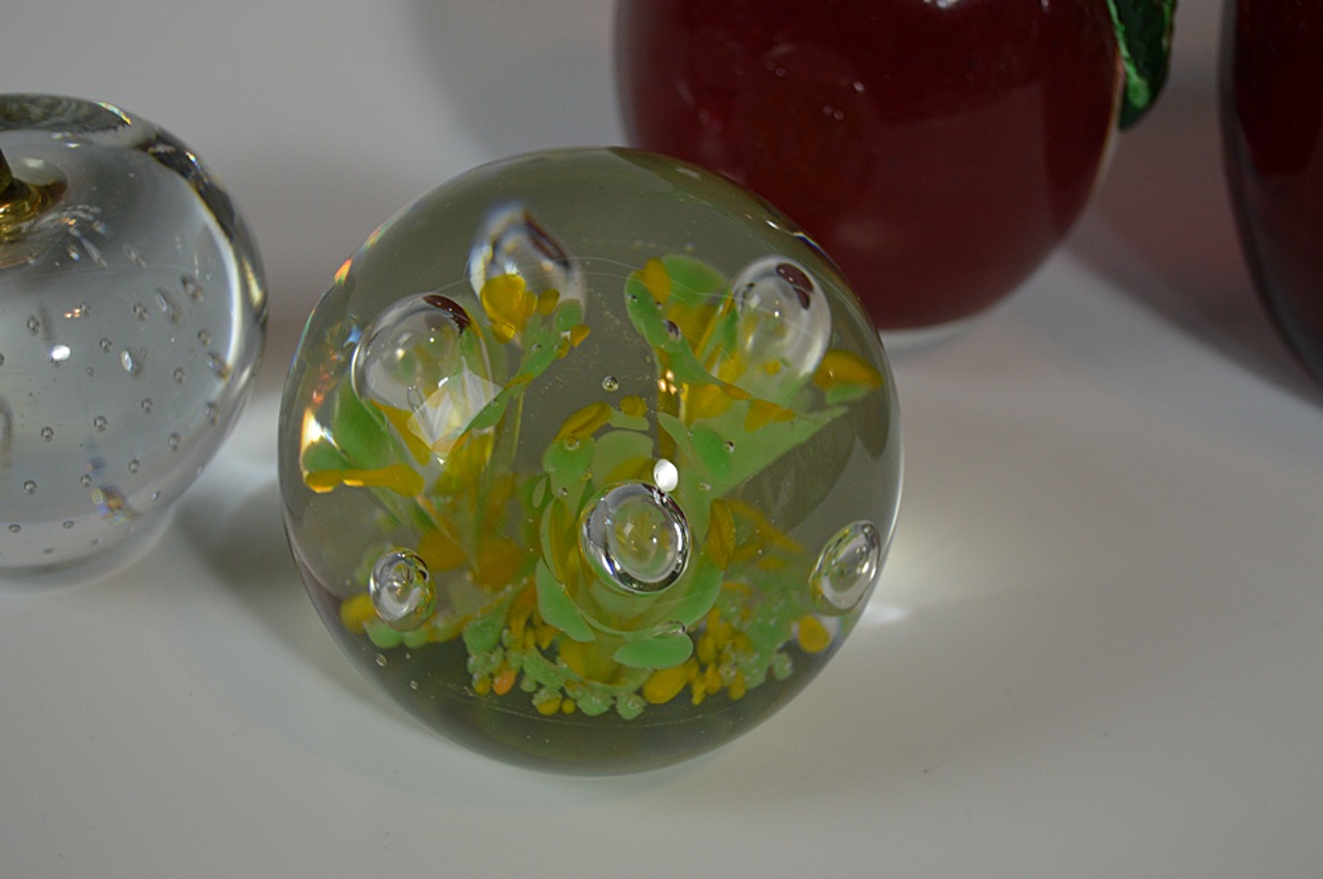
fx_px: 2534
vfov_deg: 19.7
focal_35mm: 69
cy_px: 440
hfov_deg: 29.3
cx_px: 662
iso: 560
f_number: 5.3
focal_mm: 46
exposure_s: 1/60
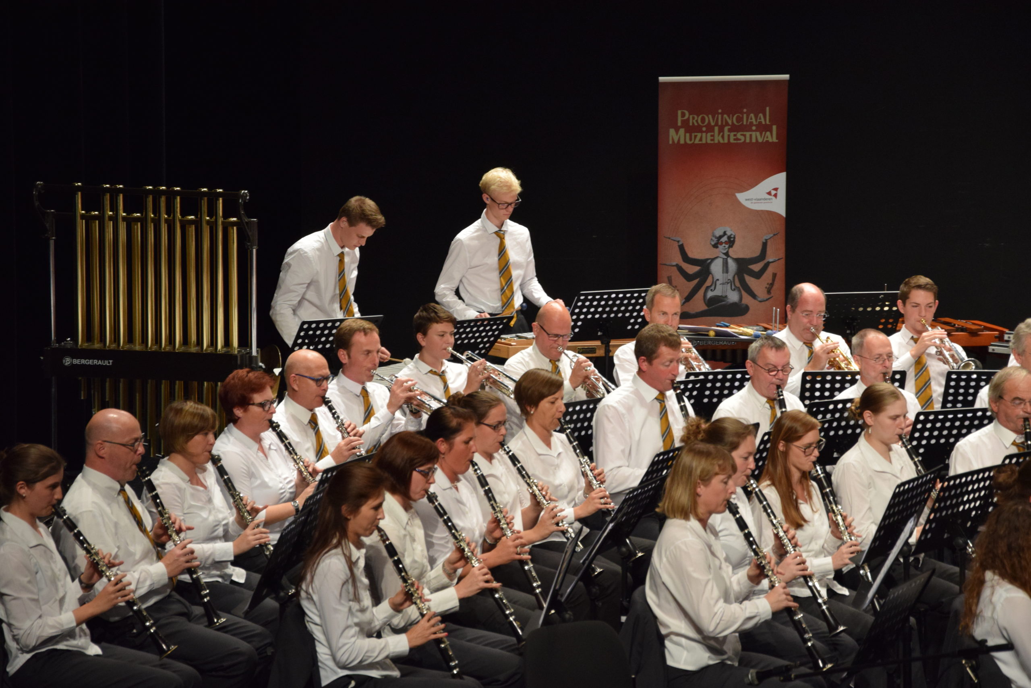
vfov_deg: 10.2
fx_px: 3866
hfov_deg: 15.2
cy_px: 344
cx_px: 516
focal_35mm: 135
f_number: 5.6
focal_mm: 90
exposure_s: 1/125
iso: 1600
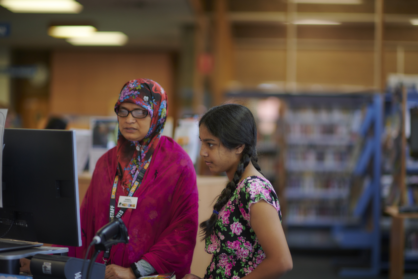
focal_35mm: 86
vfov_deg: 15.9
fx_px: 998
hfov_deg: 23.6
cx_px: 209
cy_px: 140
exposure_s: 1/200
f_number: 1.4
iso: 320
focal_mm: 85
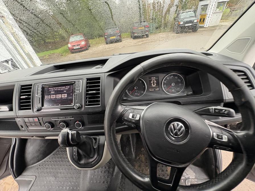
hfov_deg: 102.1
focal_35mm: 14
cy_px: 96
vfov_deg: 85.7
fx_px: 103
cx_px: 128
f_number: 2.2
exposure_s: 1/56
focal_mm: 2.22
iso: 250
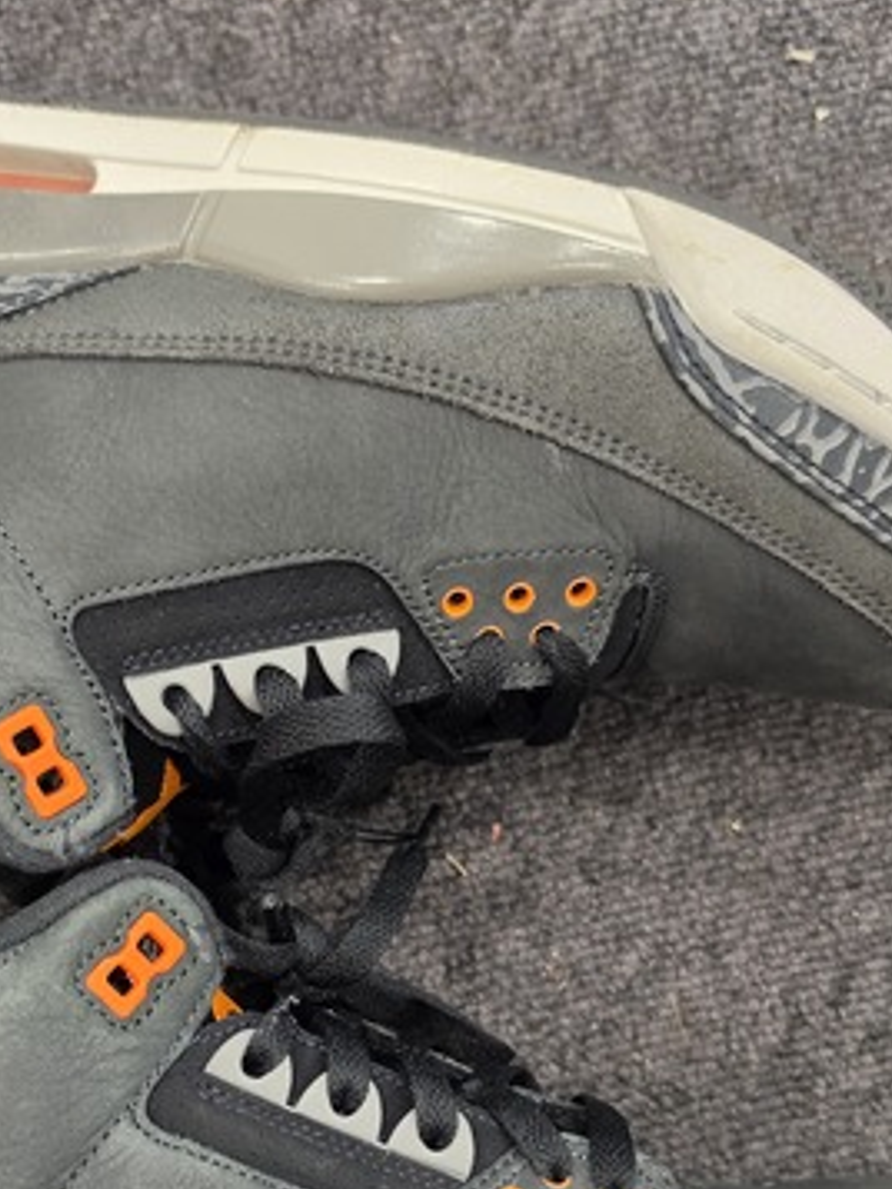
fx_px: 1511
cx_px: 333
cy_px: 984
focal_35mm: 44
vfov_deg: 40.8
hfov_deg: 32.7
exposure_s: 1/100
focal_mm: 6.5
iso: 400
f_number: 1.4
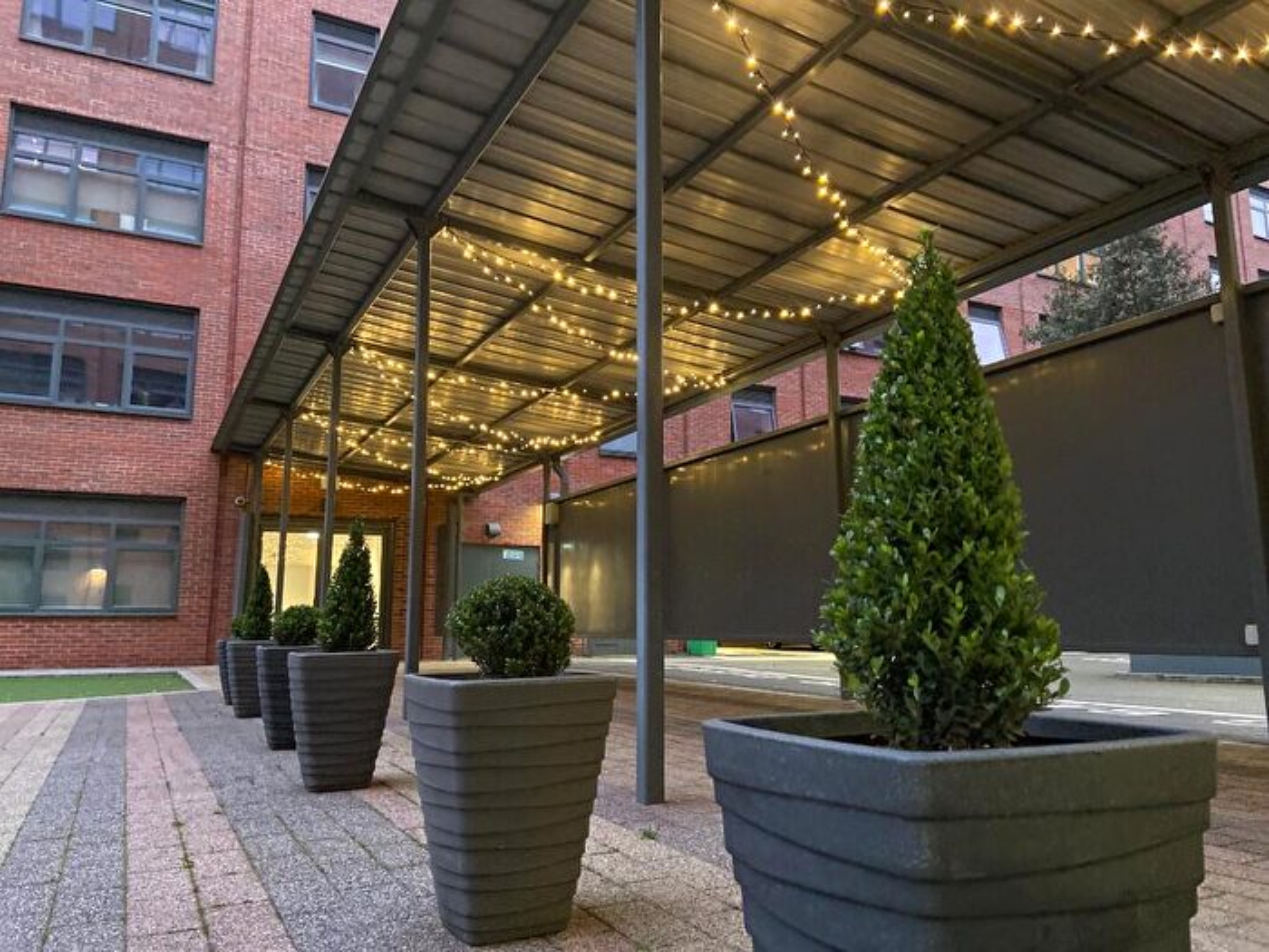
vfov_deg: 53.1
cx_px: 634
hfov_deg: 67.3
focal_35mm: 26
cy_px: 476
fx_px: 953
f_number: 1.8
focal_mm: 4.25
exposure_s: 1/25
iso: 800
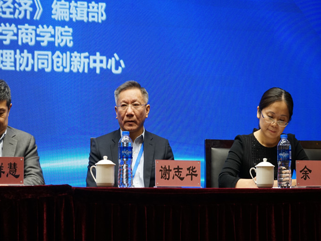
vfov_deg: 19.1
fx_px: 714
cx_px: 153
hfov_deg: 25.3
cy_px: 119
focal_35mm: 77
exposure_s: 1/80
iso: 640
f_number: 5.6
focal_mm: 70
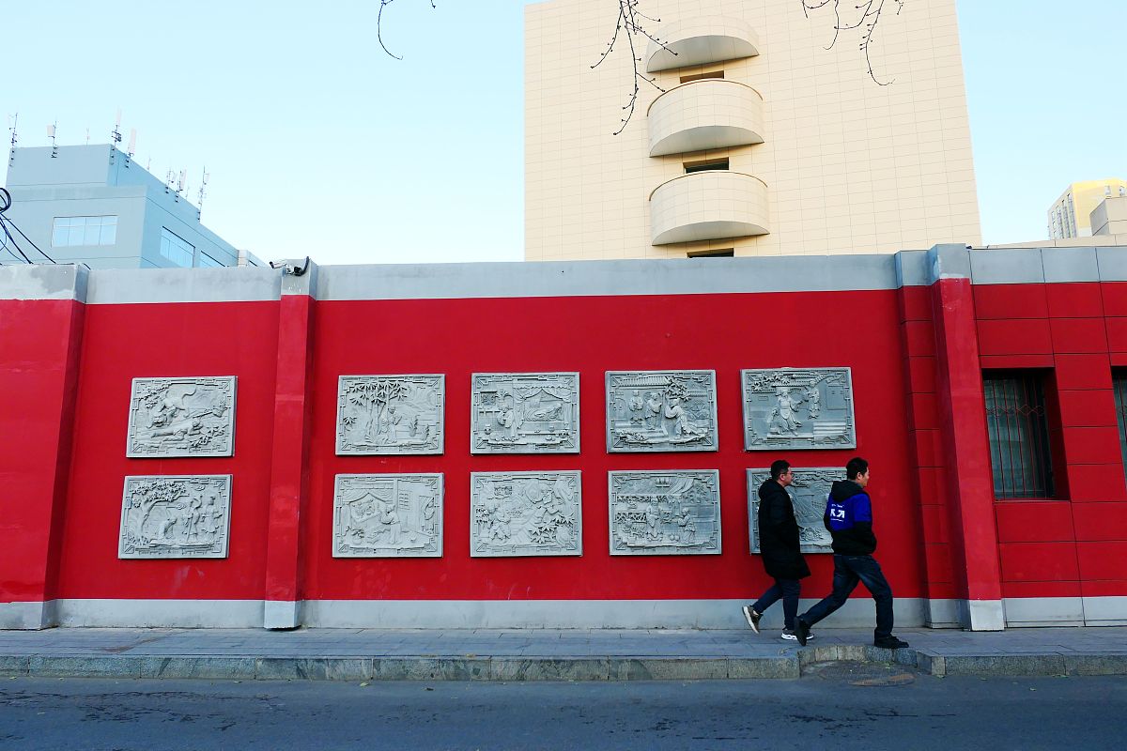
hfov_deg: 73.7
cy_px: 376
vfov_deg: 53.1
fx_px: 751
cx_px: 564
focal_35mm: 24
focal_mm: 8.8
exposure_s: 1/200
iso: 125
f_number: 2.8
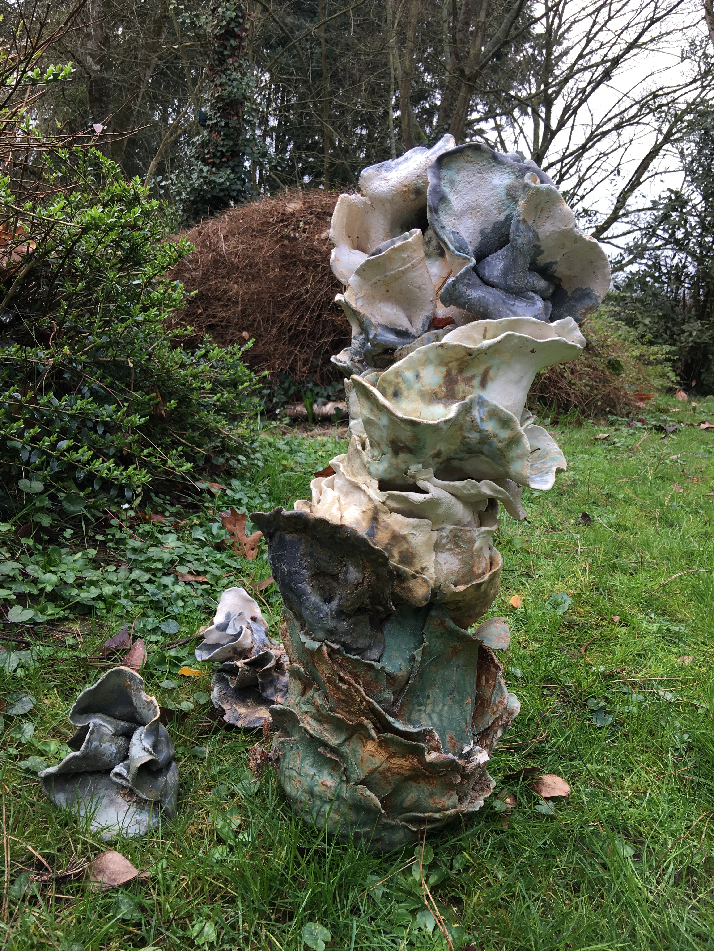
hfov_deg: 48.2
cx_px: 357
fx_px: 798
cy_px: 476
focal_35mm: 29
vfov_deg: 61.7
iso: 25
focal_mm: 4.15
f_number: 2.2
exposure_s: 1/168
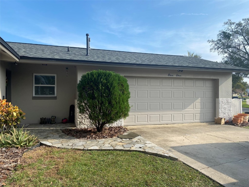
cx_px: 124
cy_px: 94
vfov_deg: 53.1
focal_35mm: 26
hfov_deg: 67.3
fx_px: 187
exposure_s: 1/1585
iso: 32
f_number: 1.8
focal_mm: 4.25
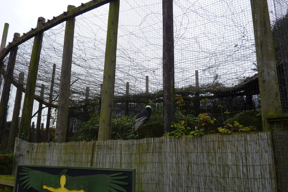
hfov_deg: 61.7
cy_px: 102
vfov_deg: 43.6
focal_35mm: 30
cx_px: 125
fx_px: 240
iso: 80
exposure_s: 1/100
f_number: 3.3
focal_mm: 4.1
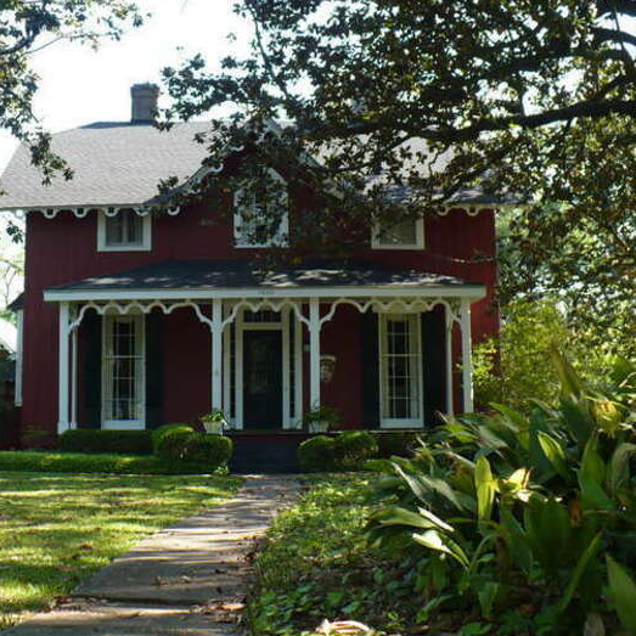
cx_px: 227
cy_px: 289
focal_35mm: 50
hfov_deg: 33.8
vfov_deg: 34.0
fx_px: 1039
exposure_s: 1/160
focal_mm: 6.1
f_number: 2.8
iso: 100
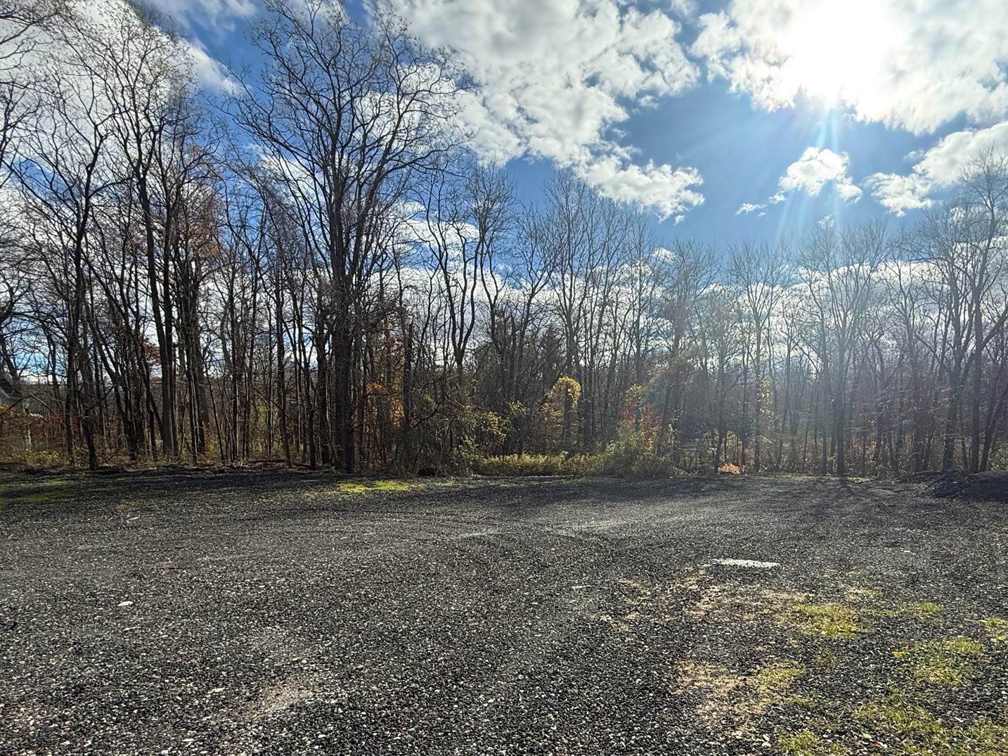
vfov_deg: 64.5
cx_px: 621
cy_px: 495
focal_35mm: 20
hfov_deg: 80.4
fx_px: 582
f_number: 2.2
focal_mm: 2.22
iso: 64
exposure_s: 1/2024
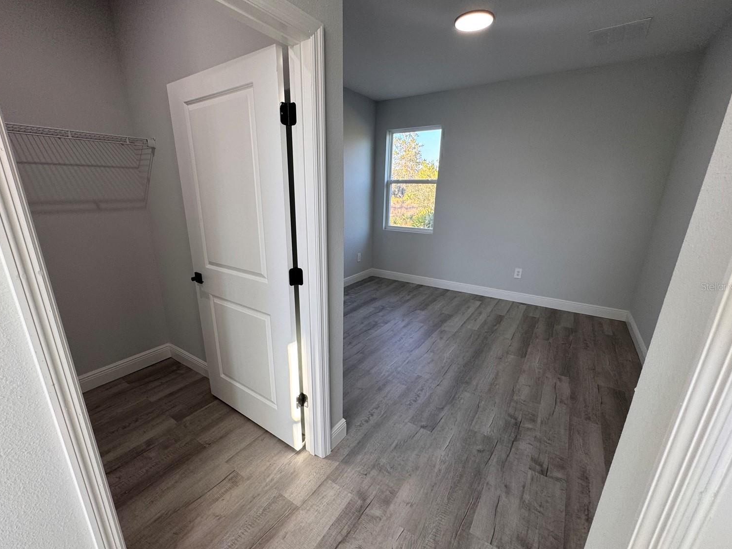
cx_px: 355
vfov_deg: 81.7
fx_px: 317
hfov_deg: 98.1
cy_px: 286
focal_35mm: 15
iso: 100
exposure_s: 1/120
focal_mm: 2.22
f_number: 2.2
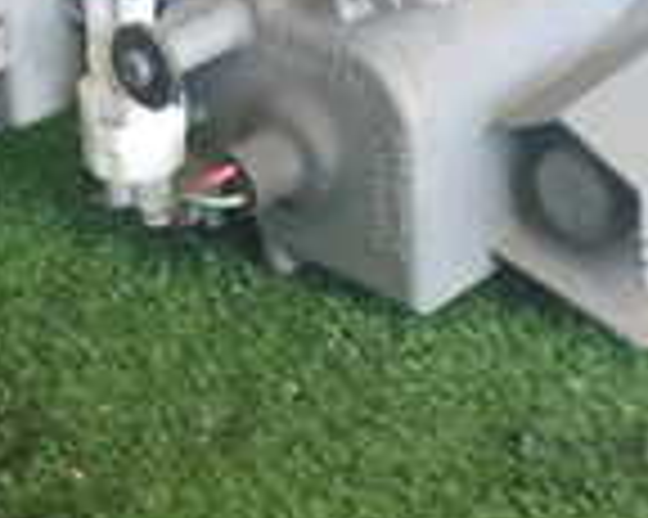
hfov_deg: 18.8
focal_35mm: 102
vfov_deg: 14.3
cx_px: 382
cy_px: -203
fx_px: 1955
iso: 200
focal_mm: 4.5
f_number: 2
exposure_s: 1/60
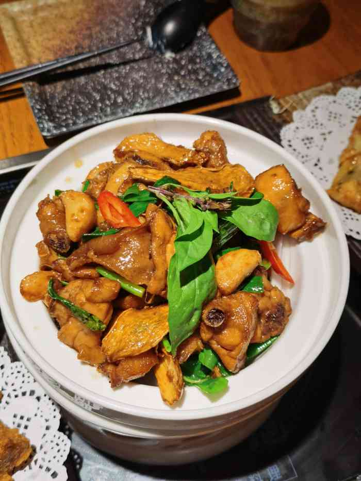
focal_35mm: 40
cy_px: 240
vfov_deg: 46.8
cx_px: 180
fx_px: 556
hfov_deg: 36.0
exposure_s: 1/370
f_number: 1.8
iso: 50
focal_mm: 5.58
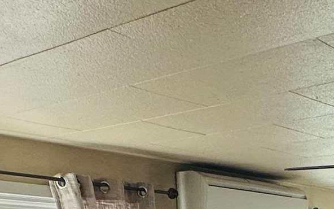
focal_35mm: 77
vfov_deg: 13.2
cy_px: 486
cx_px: 303
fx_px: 701
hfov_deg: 25.9
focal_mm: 2.22
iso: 64
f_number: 2.2
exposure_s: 1/120
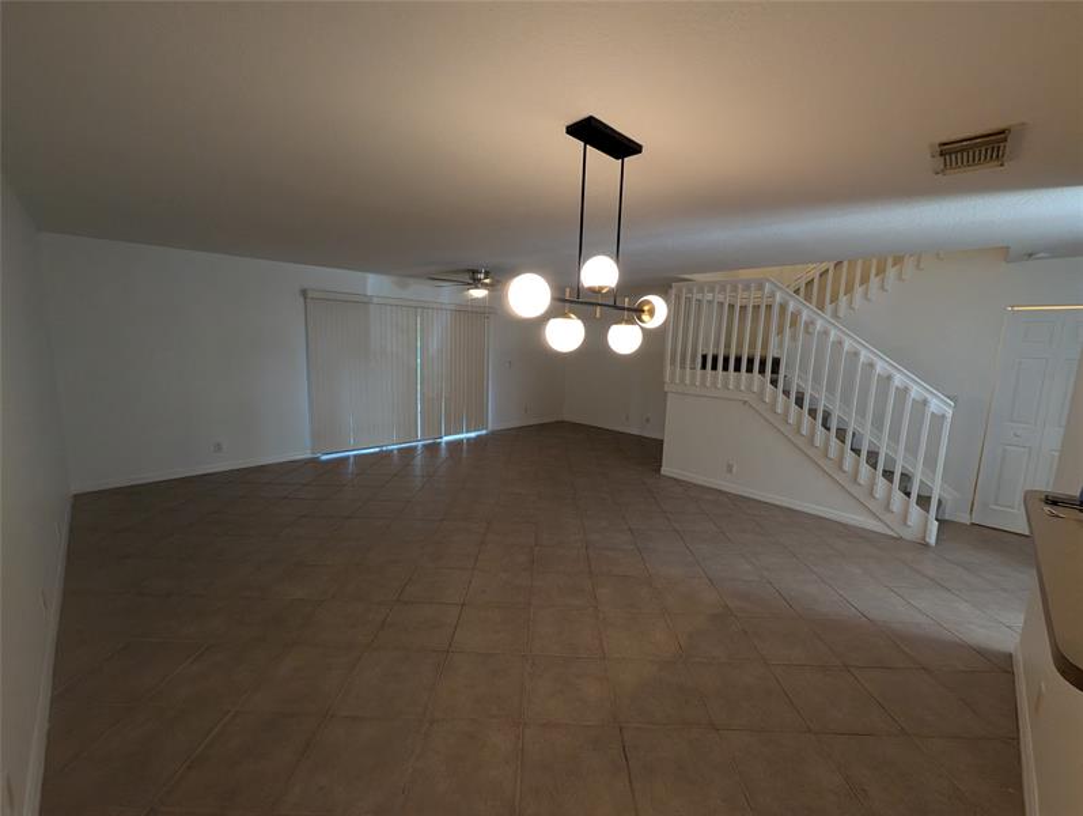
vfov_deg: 90.1
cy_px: 408
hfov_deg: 106.1
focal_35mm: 13
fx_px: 407
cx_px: 542
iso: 310
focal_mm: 1.95
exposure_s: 1/120
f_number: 2.2
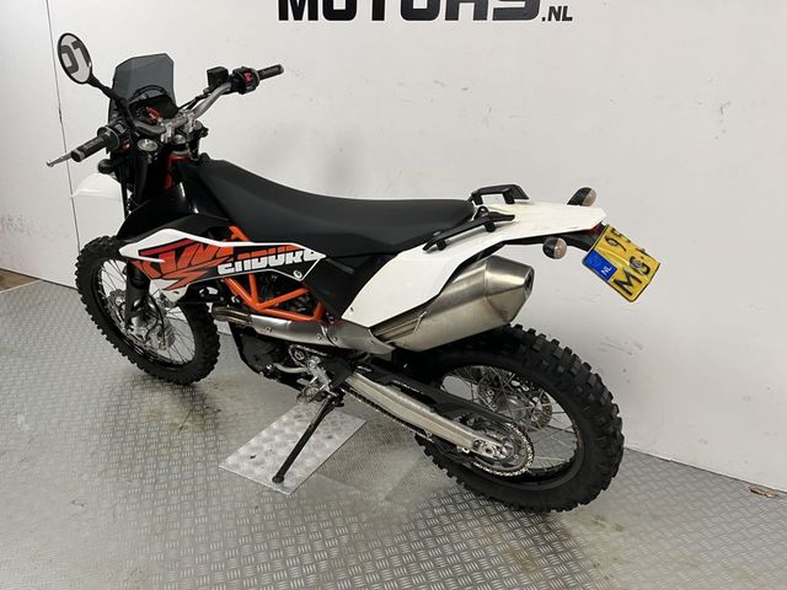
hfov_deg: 67.3
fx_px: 591
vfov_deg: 53.1
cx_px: 394
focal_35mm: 26
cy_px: 295
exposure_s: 1/50
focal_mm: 5.1
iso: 100
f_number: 1.6
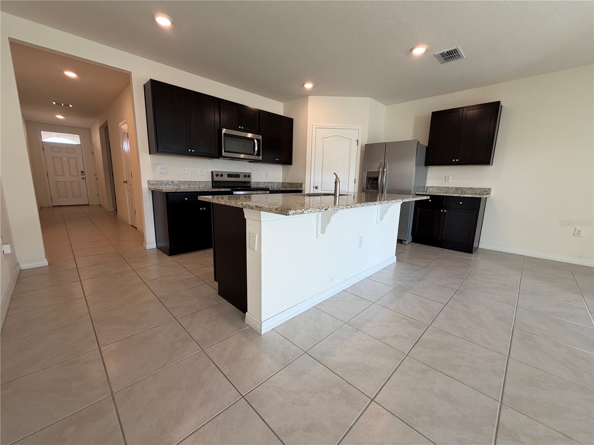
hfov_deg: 102.1
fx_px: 240
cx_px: 297
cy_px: 222
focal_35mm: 14
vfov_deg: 85.7
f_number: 2.2
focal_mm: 2.22
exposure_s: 1/120
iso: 125
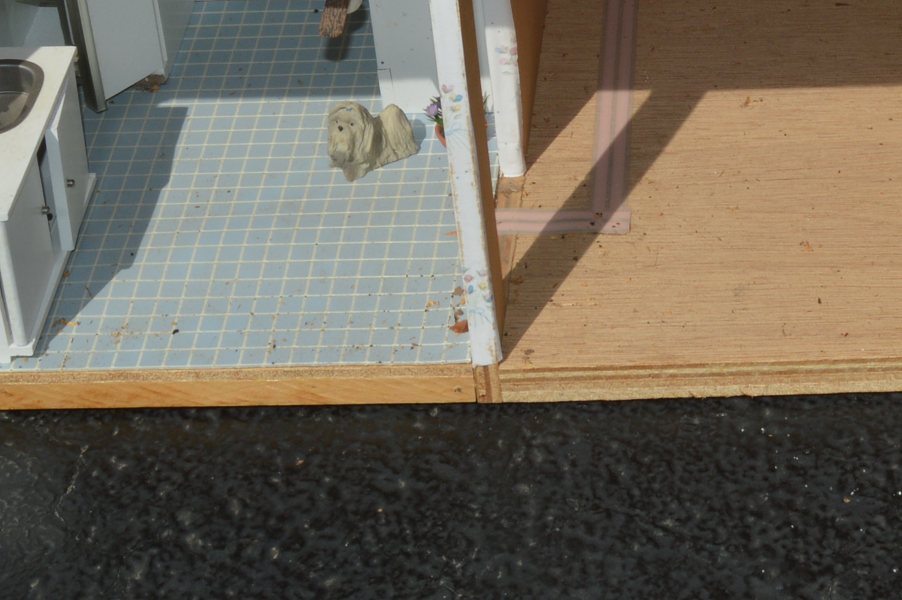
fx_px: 2528
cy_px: -312
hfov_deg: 19.7
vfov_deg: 12.8
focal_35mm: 101
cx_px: 874
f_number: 14
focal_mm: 22
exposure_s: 1/200
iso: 100
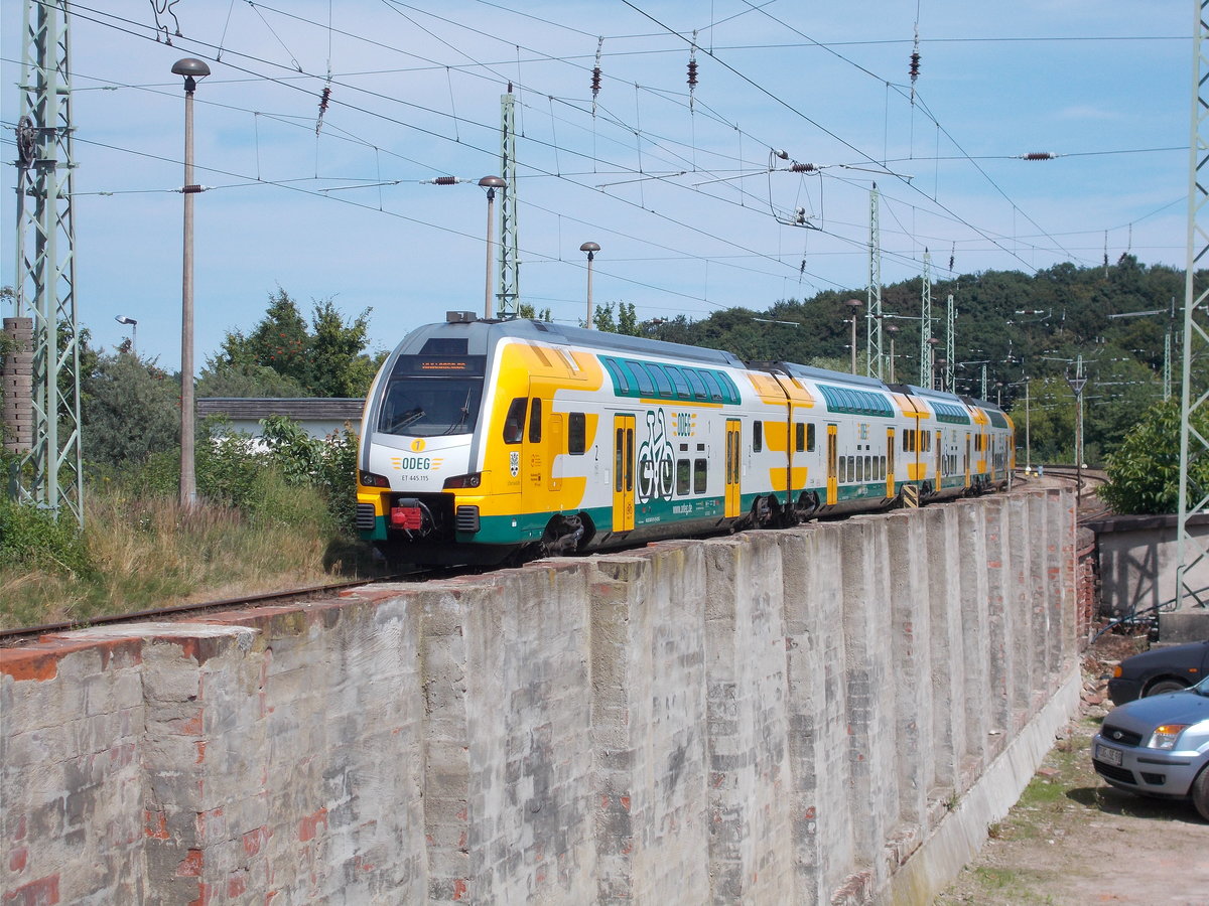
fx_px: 2654
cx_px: 604
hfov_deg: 25.7
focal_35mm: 76
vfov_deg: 19.4
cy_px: 453
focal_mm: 13.5
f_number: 5.8
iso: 80
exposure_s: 1/400
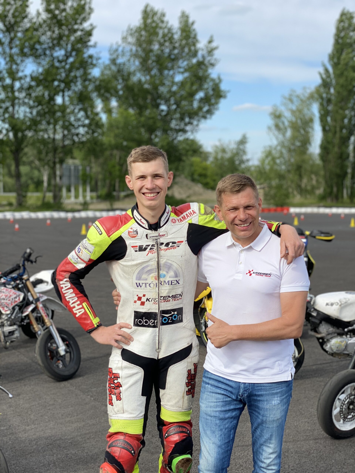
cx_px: 178
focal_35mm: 52
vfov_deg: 36.8
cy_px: 236
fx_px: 711
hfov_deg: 28.0
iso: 20
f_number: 2
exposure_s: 1/1199
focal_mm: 6
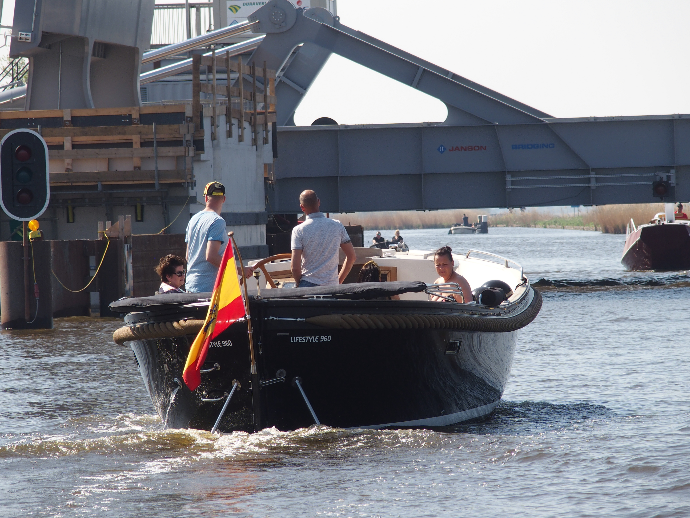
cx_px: 345
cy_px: 259
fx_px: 5980
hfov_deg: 6.6
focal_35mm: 300
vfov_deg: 5.0
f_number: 4.5
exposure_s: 1/500
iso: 100
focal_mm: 64.3
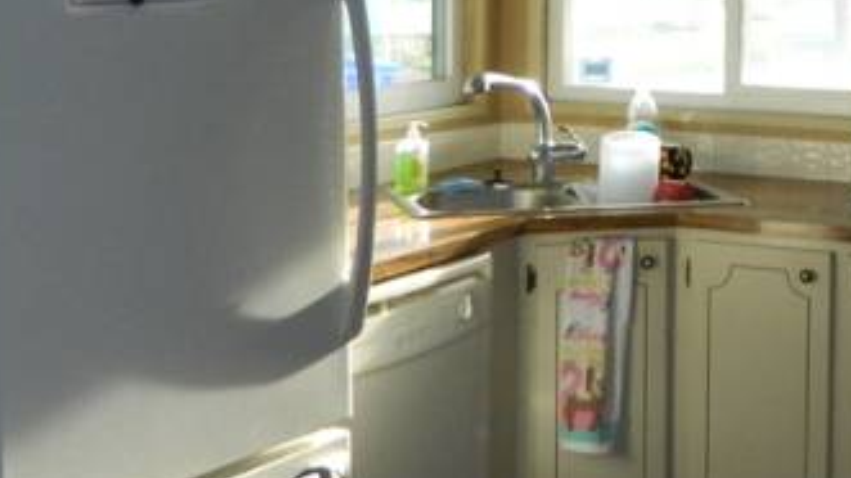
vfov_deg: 17.0
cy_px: 58
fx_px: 1579
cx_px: 784
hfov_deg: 28.8
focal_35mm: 70
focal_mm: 4.5
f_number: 3.1
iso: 180
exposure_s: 1/30
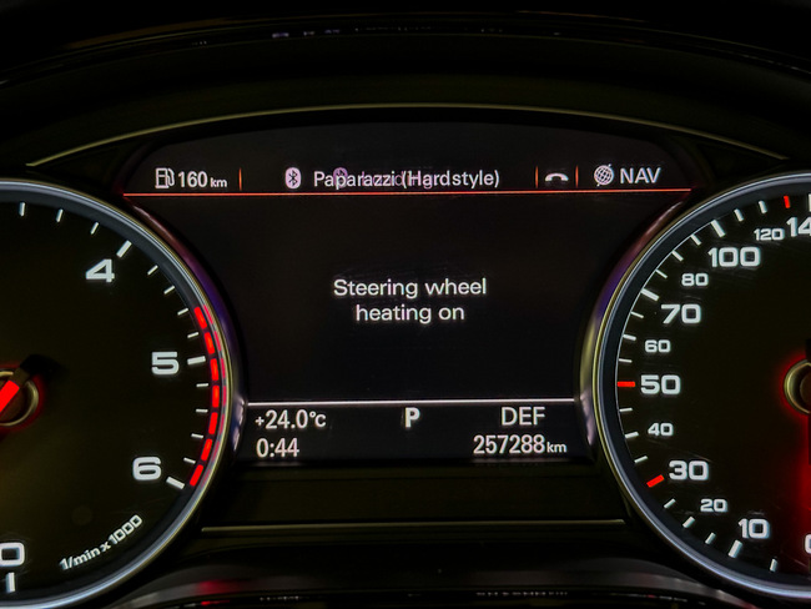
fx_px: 1125
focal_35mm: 48
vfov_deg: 30.3
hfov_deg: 39.6
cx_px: 406
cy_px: 304
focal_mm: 6.86
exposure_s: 1/21
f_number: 1.78
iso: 640
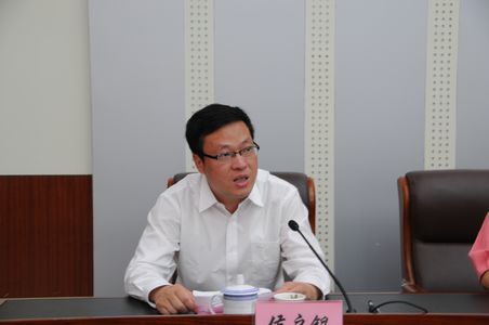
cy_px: 162
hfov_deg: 29.3
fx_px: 936
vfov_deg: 19.7
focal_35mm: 69
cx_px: 244
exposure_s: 1/10
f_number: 4.5
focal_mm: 46
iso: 200
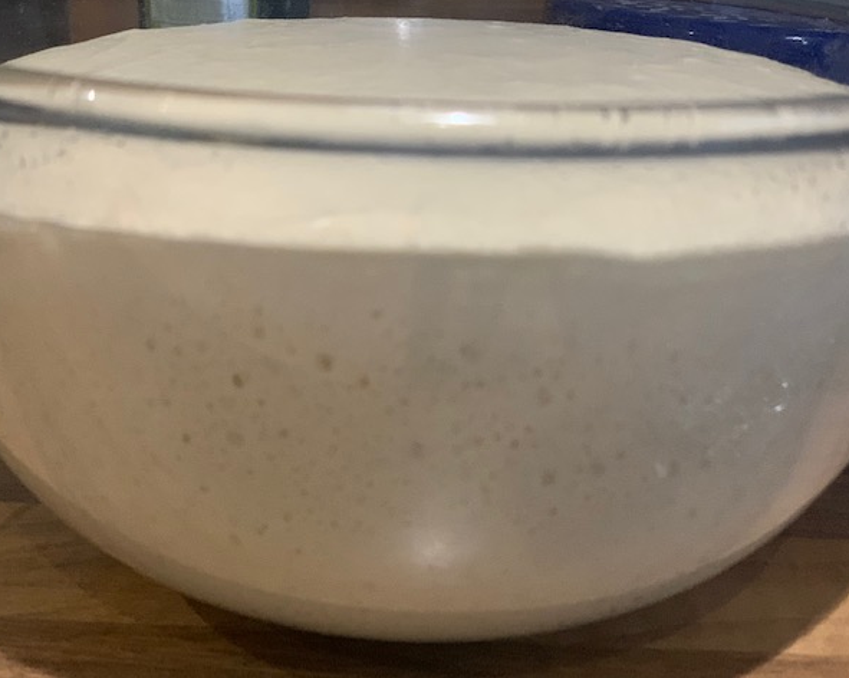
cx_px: 398
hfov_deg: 34.2
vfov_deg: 27.6
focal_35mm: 55
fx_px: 1381
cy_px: 336
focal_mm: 6
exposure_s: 1/50
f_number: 2.4
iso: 400
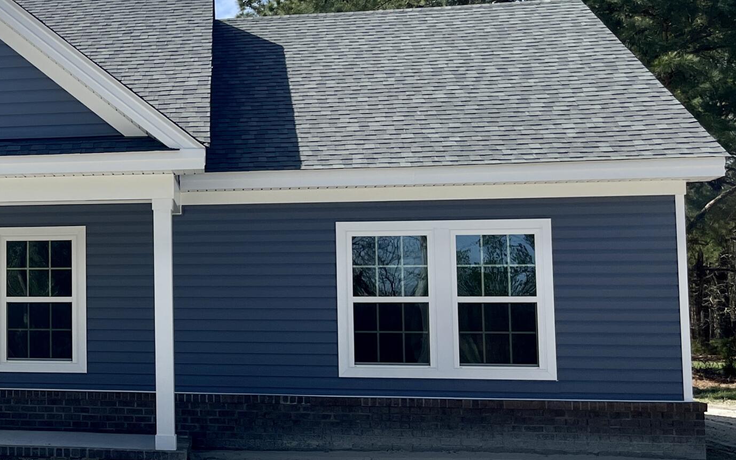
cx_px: -58
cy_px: 224
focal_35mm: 60
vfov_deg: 21.6
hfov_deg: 30.7
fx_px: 1203
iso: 50
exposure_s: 1/5319
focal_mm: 5.1
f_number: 1.6
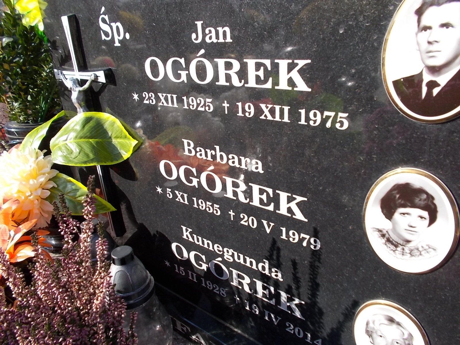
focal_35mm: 26
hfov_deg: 67.3
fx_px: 346
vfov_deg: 53.1
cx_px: 230
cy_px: 172
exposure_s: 1/500
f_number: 3.2
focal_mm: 4.6
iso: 80
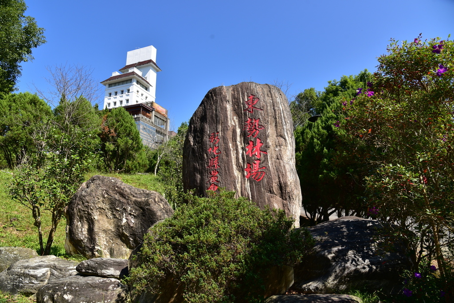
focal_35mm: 24
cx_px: 227
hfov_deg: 73.7
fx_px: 303
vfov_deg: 53.2
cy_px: 152
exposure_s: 1/250
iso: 100
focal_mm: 24
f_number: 7.1
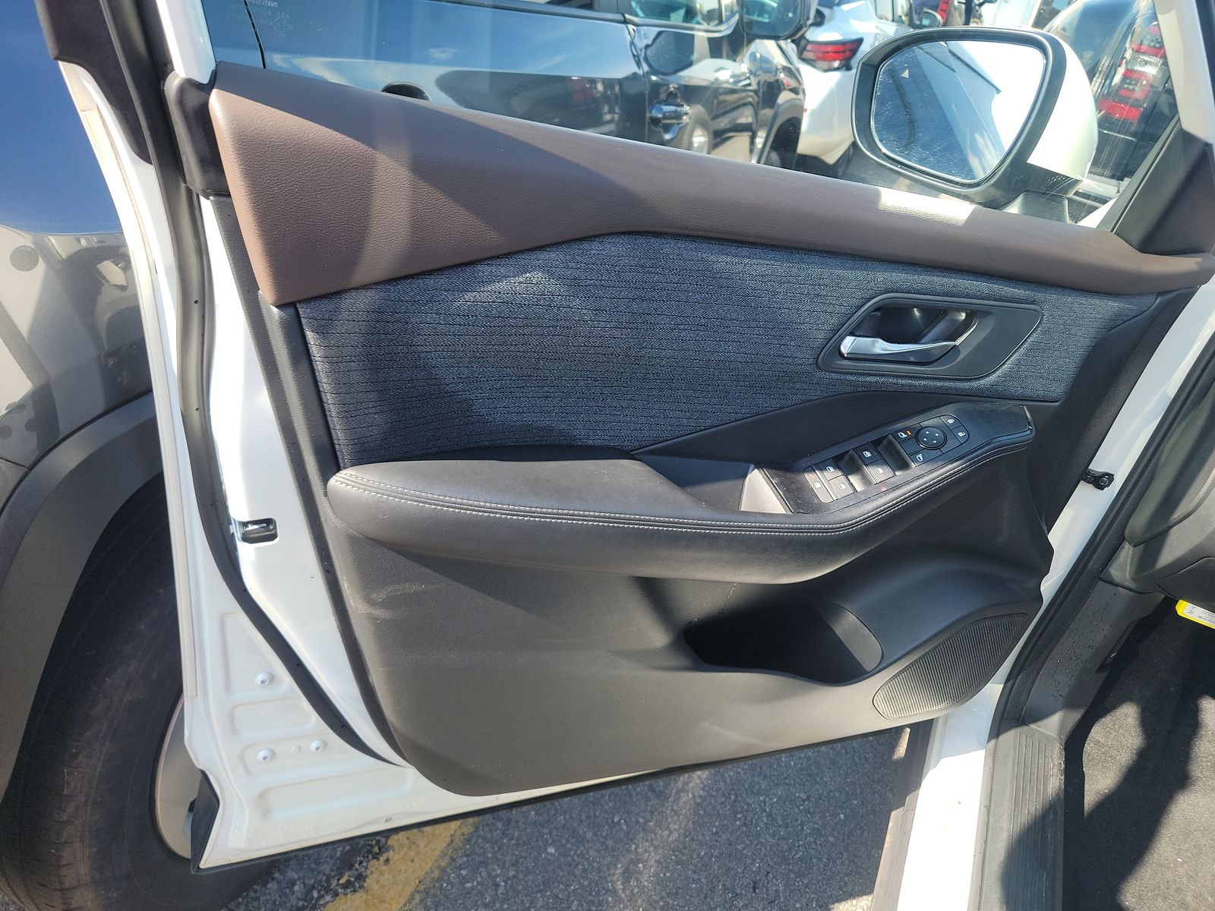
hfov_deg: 71.6
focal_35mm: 24
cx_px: 608
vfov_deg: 56.8
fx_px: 842
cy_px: 456
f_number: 1.8
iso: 50
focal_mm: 6.7
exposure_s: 1/119
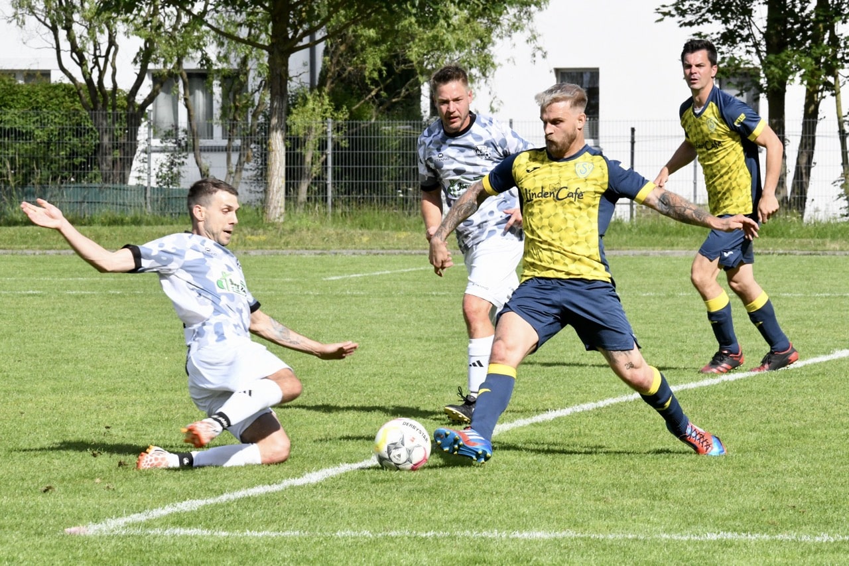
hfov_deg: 8.2
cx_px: 424
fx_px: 5895
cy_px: 283
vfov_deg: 5.5
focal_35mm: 250
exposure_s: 1/1600
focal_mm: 250
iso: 5000
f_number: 20
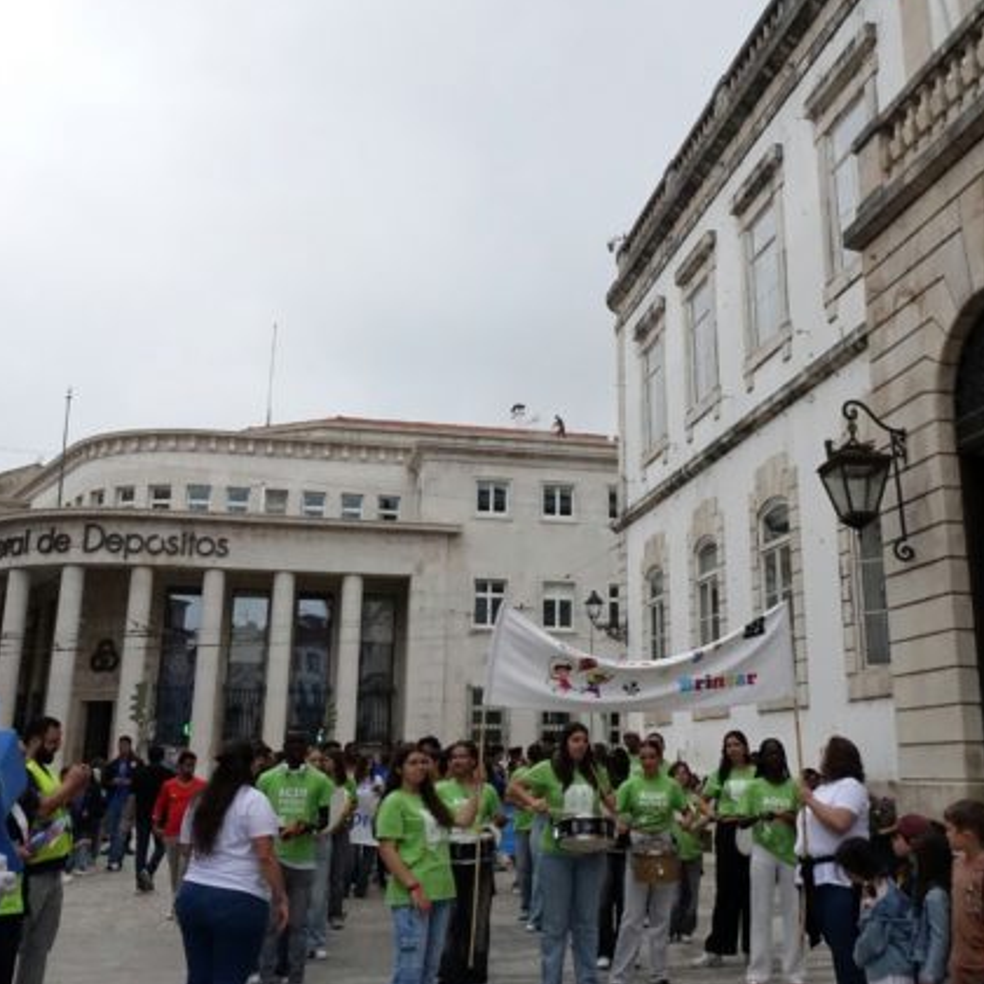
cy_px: 459
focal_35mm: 35
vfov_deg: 47.2
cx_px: 569
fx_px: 1126
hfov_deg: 47.1
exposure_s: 1/500
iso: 2000
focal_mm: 8.8
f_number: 5.6
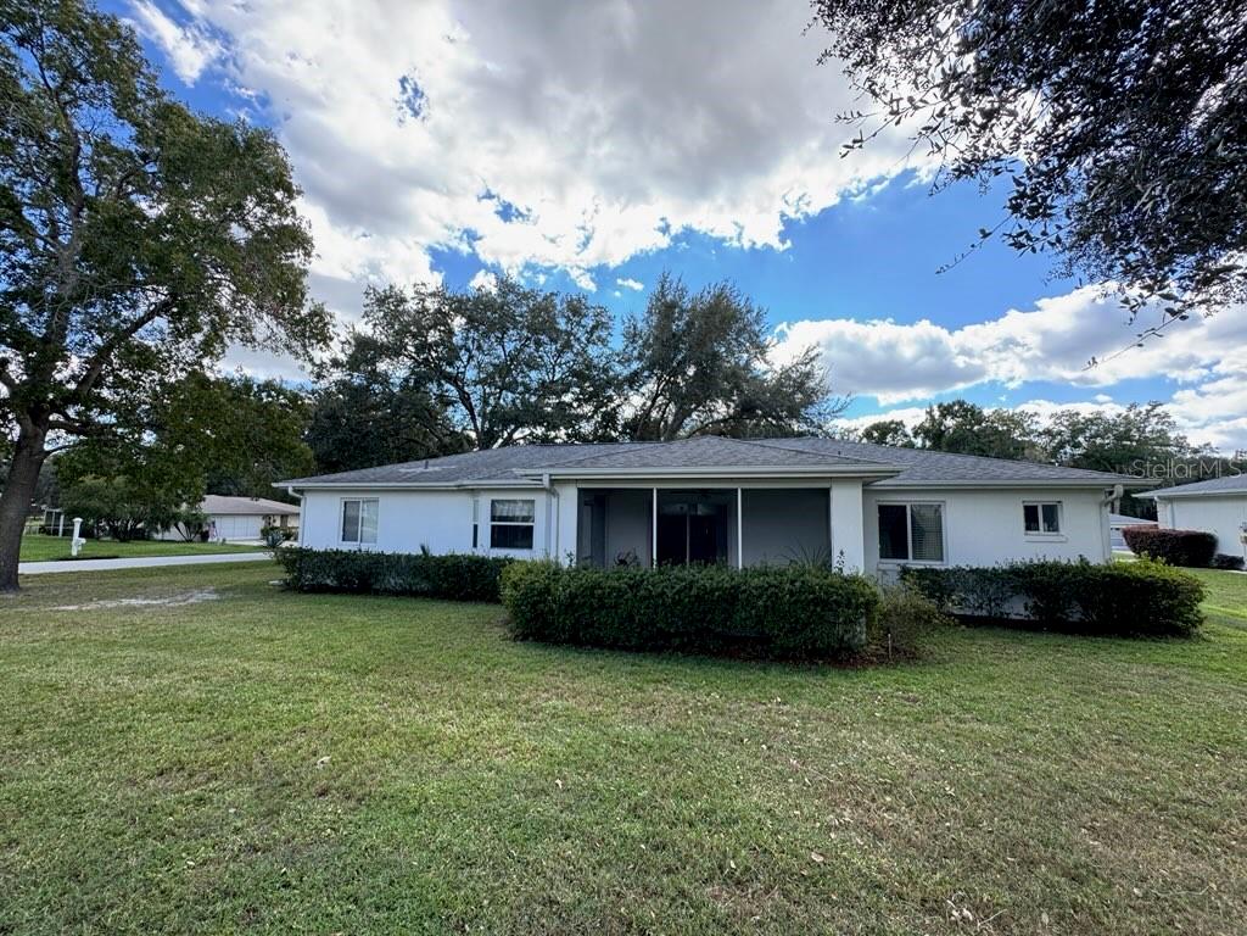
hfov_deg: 102.1
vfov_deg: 85.7
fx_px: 504
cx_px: 624
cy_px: 468
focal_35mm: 14
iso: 40
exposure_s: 1/170
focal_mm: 2.22
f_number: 2.2
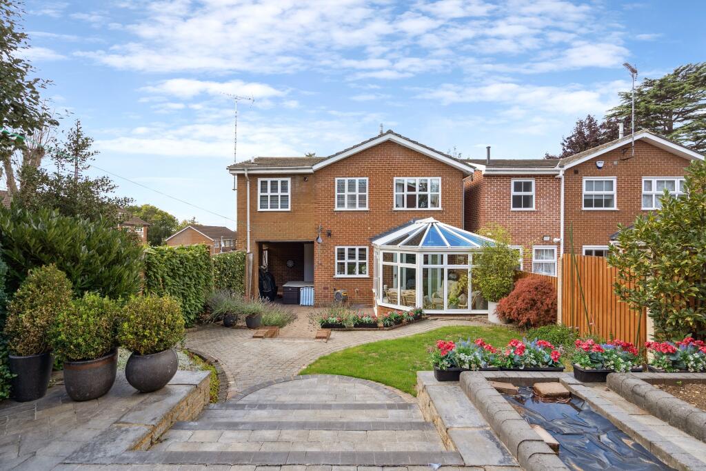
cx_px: 353
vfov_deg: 73.8
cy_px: 236
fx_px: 314
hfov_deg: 96.7
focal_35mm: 16
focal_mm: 16
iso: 320
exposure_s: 1/125
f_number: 5.6
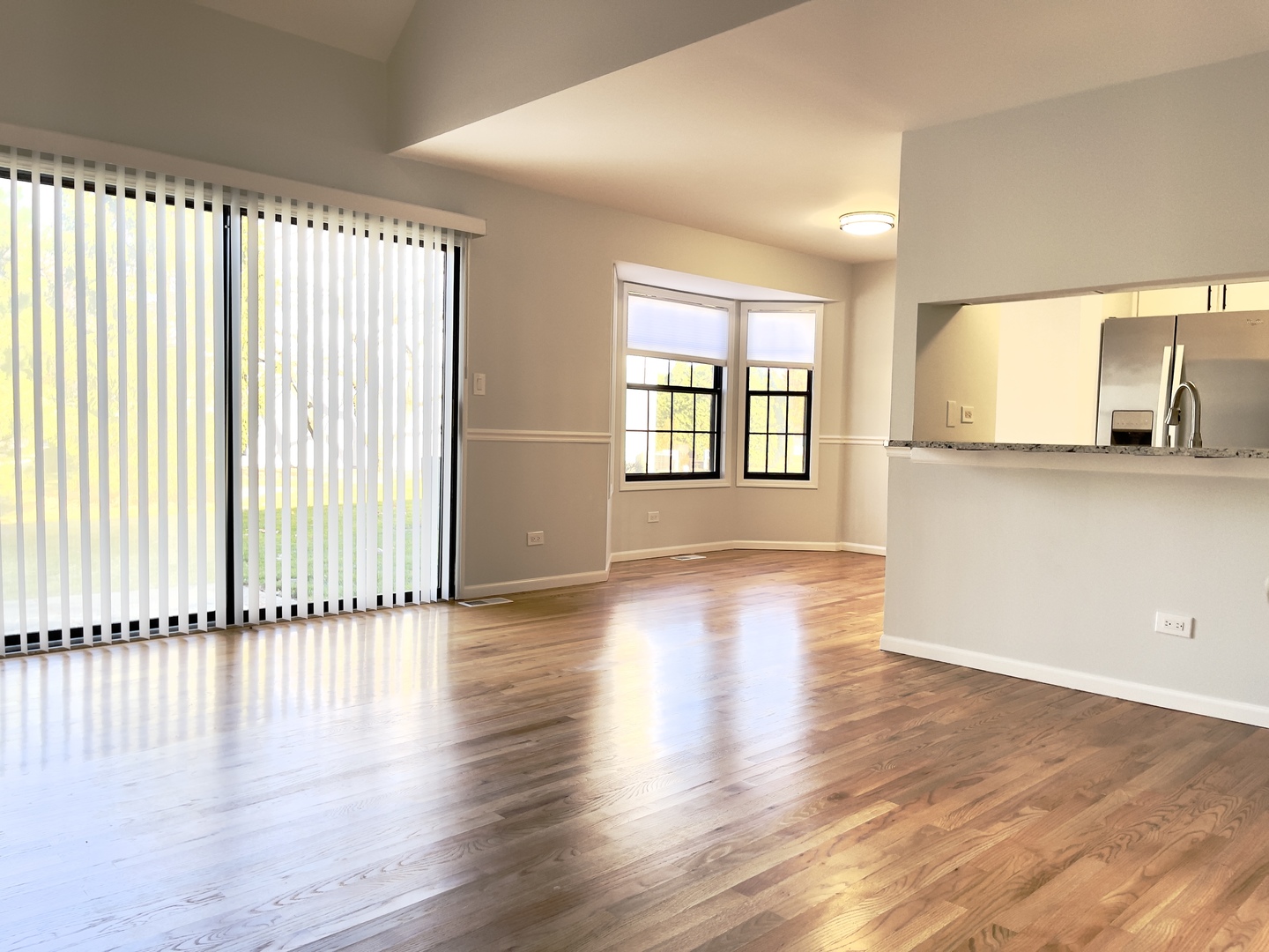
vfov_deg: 53.1
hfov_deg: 67.3
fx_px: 953
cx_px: 634
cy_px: 476
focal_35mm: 26
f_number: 1.6
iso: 40
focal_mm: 5.1
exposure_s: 1/120
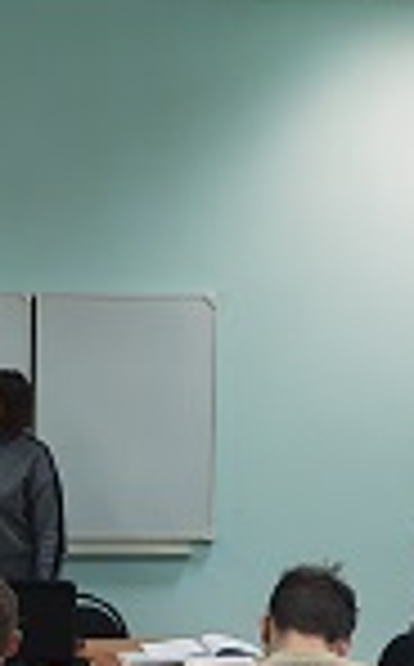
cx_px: 153
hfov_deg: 15.1
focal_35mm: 86
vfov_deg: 24.1
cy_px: 380
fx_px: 1559
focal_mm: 6.12
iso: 250
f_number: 1.9
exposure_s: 1/50
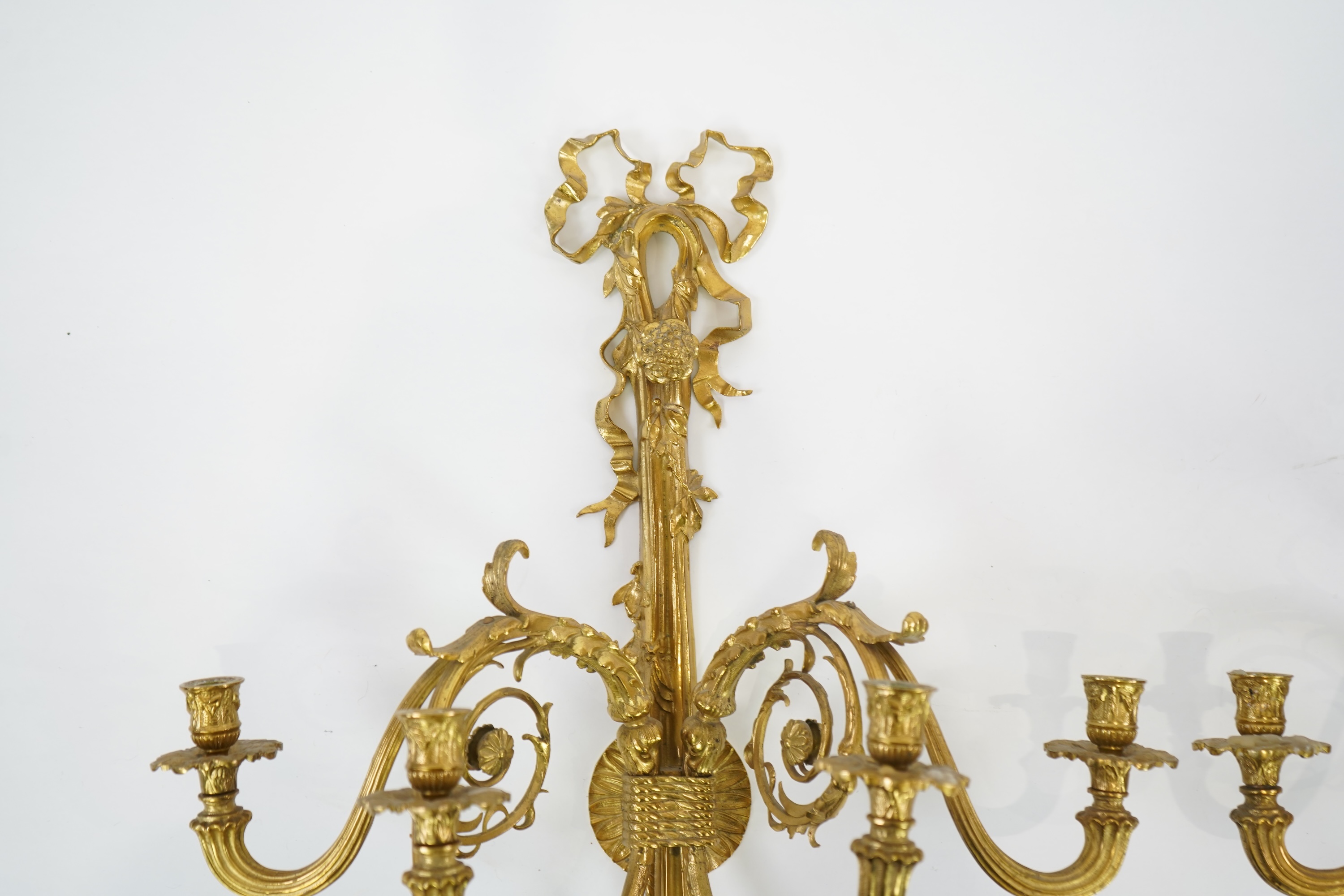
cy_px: 448
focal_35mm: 39
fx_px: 1456
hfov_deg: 49.6
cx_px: 672
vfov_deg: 34.2
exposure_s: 1/60
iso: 400
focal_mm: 39
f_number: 4.5
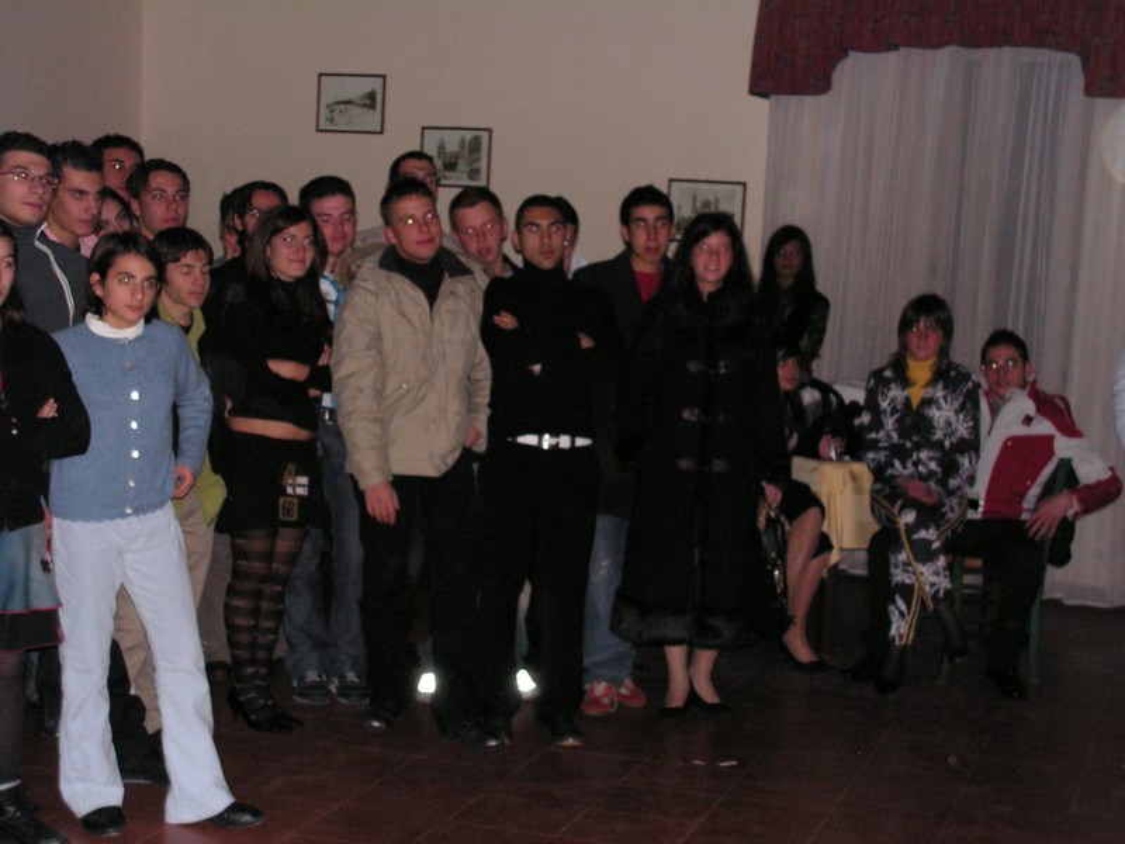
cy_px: 422
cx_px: 562
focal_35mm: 63
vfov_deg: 23.3
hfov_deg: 30.7
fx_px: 2047
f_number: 3.3
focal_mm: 10.6
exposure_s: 1/80
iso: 200
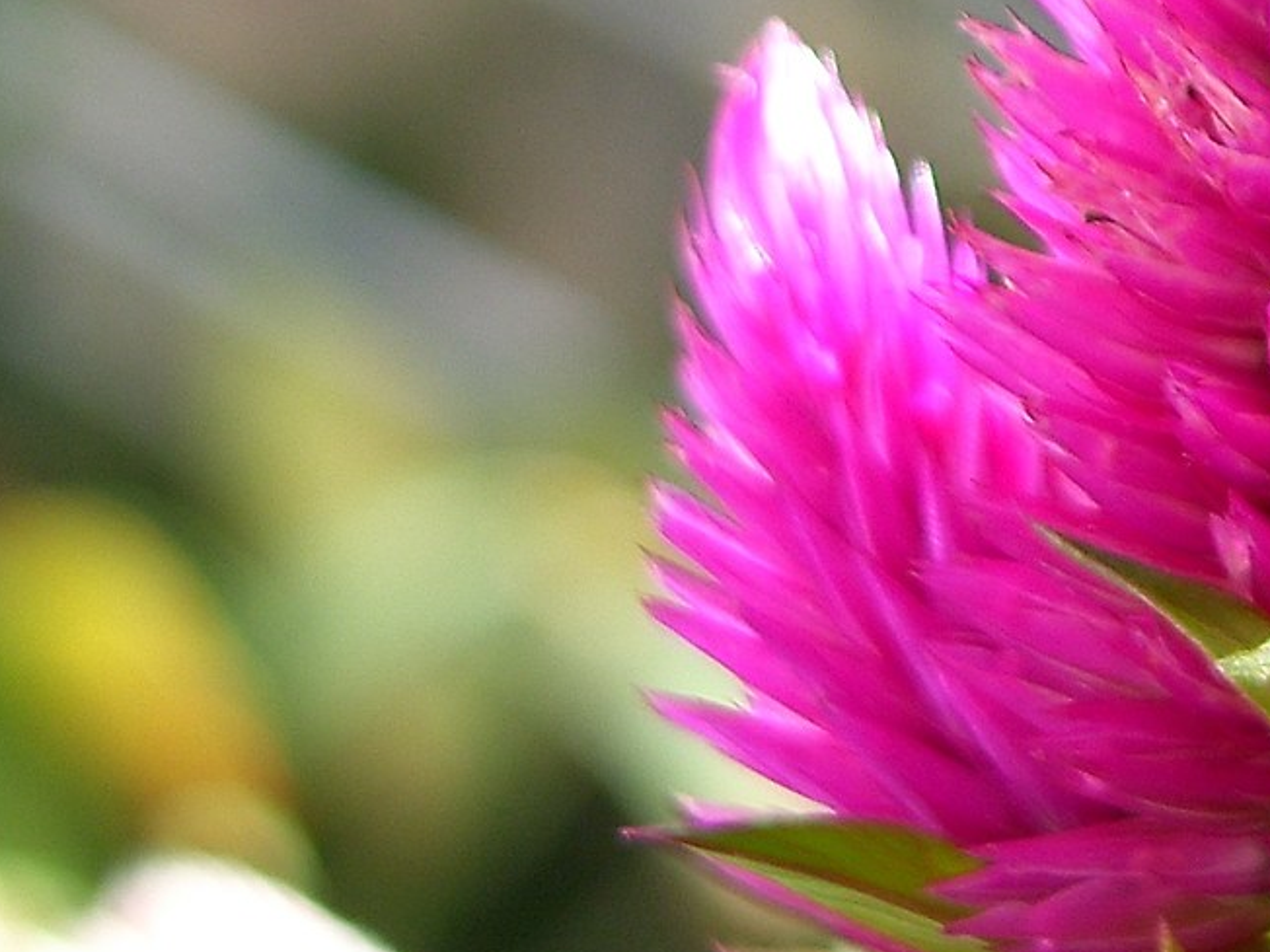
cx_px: 1671
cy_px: 273
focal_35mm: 276
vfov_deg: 5.4
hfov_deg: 7.1
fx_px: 10126
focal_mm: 19.4
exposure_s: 1/200
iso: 50
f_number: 3.2
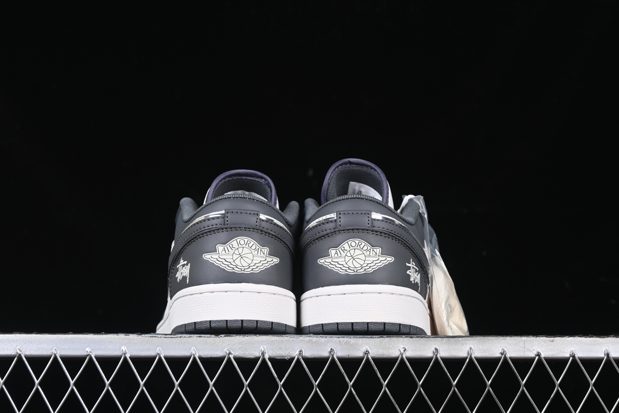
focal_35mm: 75
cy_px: 206
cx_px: 310
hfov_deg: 27.0
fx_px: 1289
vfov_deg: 18.2
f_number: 7.1
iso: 160
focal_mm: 50
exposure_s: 1/80
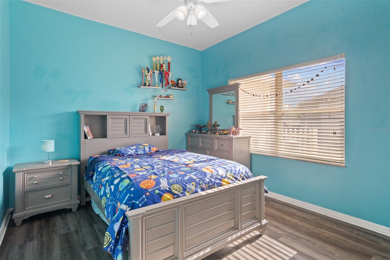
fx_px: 184
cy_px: 130
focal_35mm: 17
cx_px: 195
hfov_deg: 93.3
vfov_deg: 70.4
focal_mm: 17
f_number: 8
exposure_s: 1/2.5
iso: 320
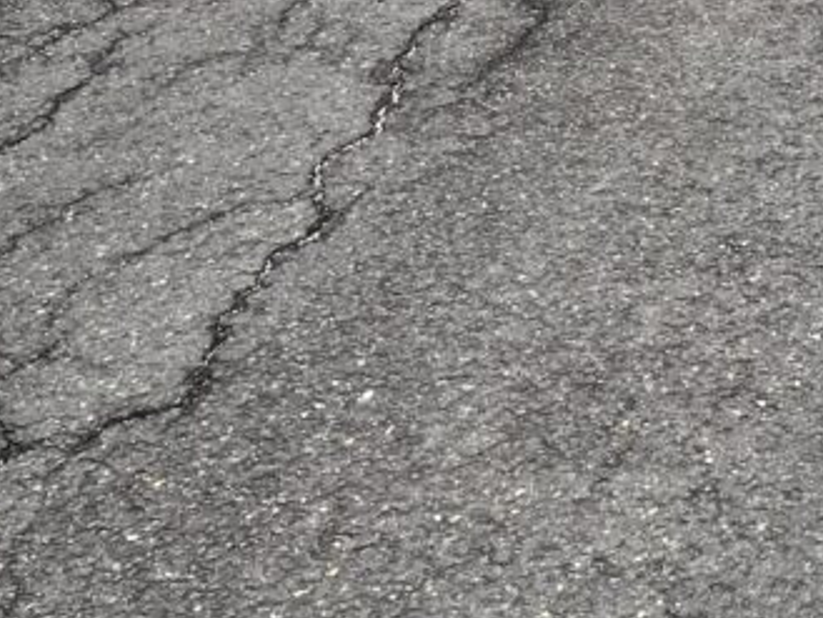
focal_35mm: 81
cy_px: -300
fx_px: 1926
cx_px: 1126
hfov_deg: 21.4
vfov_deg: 16.6
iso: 50
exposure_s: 1/696
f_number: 1.6
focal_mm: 5.1
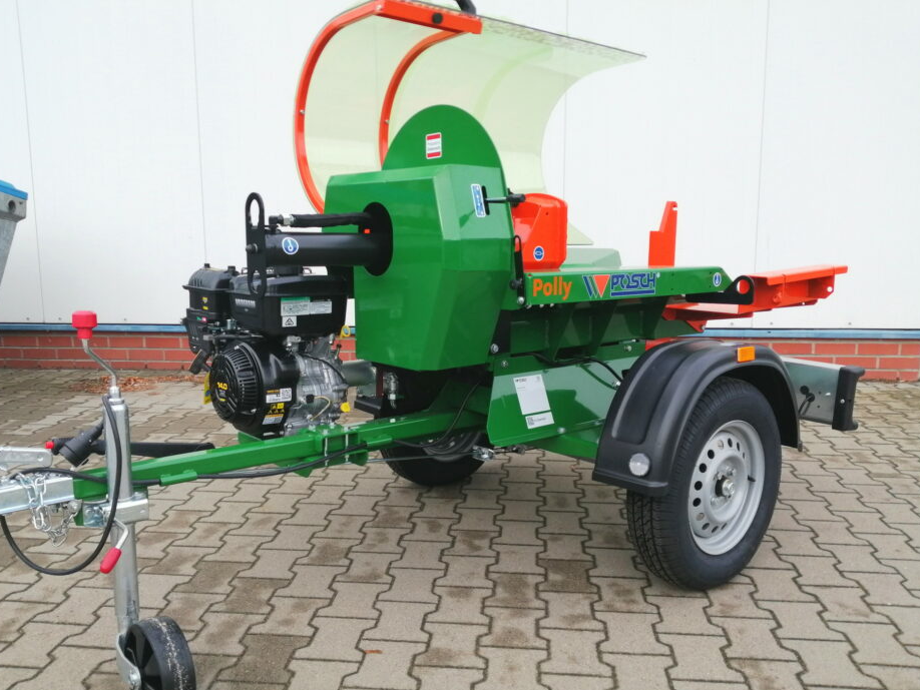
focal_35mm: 29
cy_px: 369
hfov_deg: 61.6
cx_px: 437
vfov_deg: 48.2
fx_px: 771
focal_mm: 3.62
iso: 50
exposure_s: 1/330
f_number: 1.8
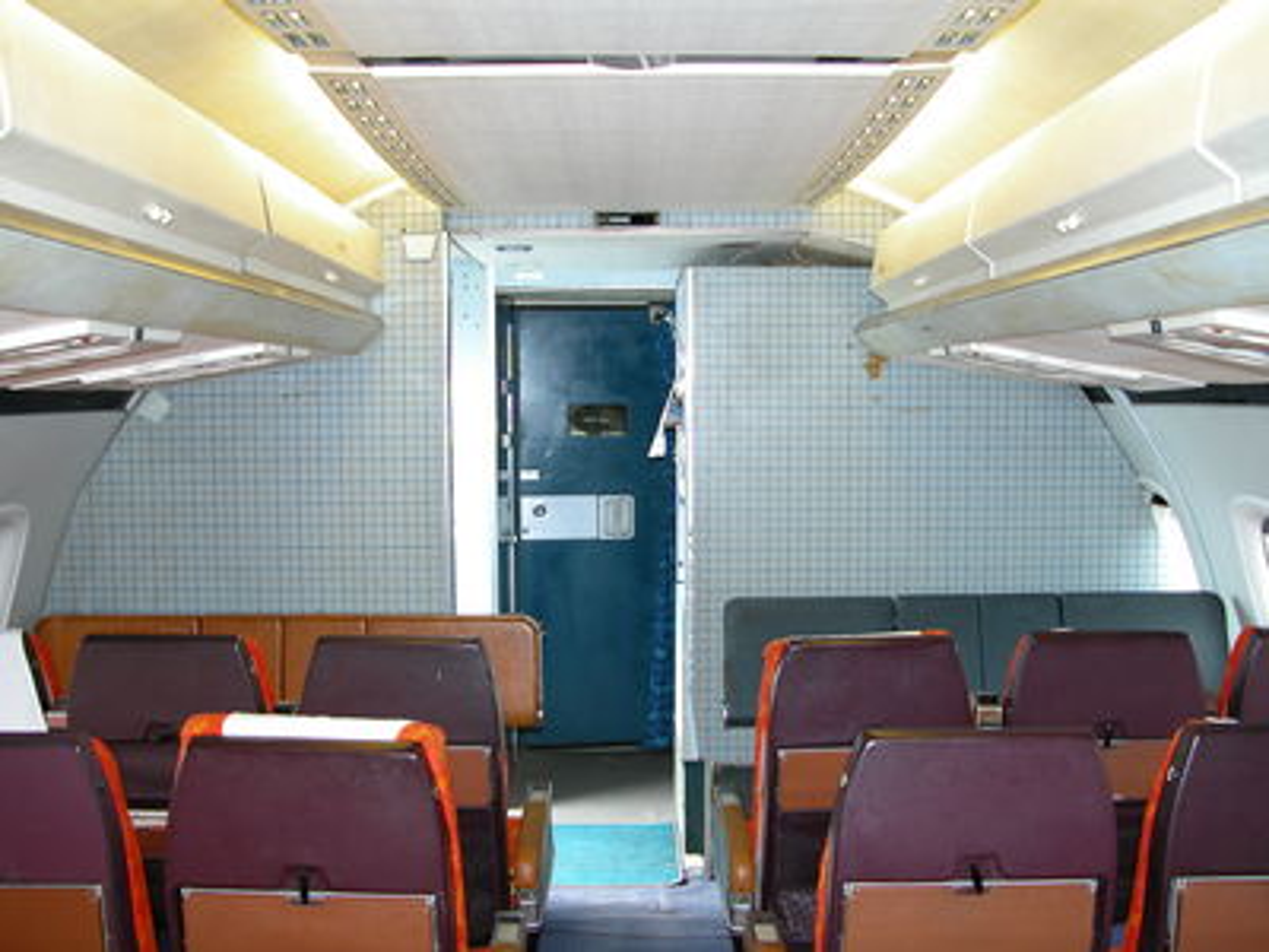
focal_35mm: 35
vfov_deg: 40.7
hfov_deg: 52.6
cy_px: 476
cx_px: 634
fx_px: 1283
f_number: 2.8
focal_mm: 8.9
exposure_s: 1/30
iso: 100
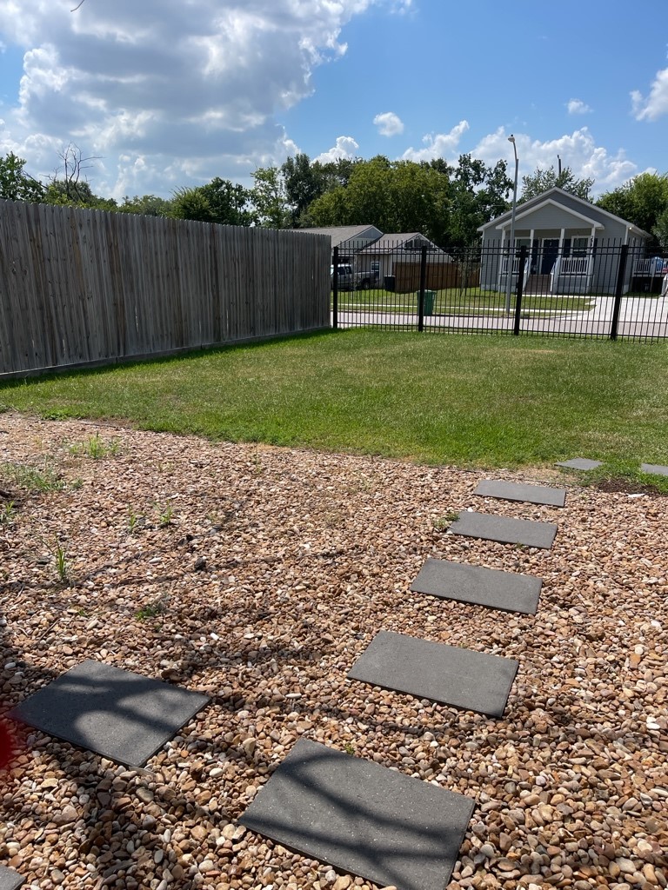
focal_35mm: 26
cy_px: 445
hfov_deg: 53.1
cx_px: 334
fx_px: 669
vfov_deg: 67.3
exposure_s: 1/4525
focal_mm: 5.1
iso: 32
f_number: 1.6
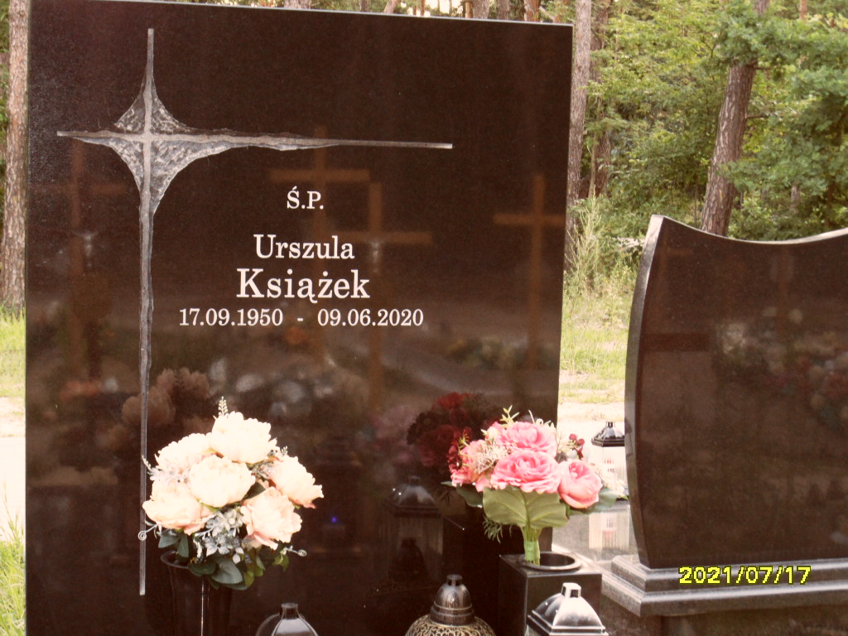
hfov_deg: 32.2
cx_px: 424
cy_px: 318
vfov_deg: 24.4
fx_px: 1470
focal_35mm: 60
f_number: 4
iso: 240
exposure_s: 1/45
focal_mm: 10.3
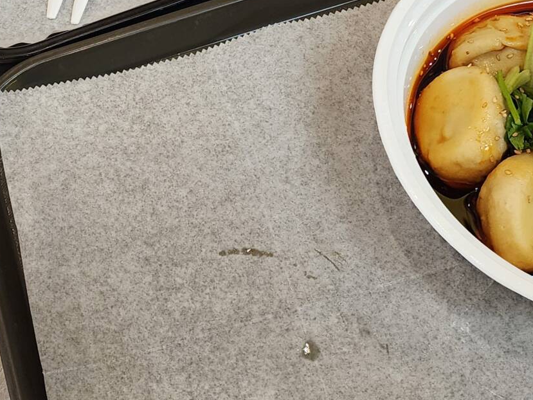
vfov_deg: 20.2
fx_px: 1093
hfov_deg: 26.9
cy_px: 23
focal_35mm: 71
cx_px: 104
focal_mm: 6.4
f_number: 1.8
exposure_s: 1/120
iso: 250
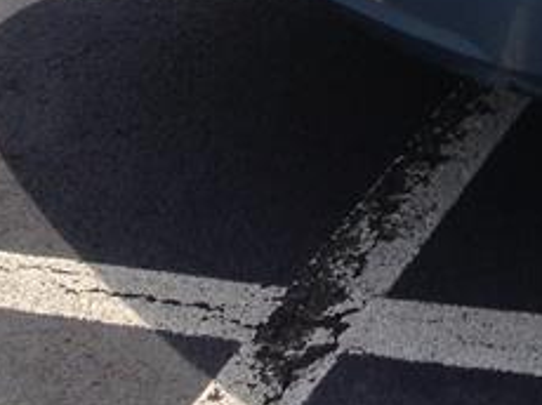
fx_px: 2299
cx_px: 1044
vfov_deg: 9.3
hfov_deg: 12.1
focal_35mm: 147
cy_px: -450
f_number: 2.4
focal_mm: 4.13
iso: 50
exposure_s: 1/1427
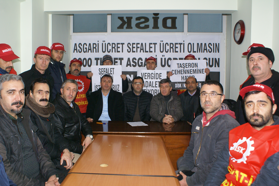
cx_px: 140
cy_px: 93
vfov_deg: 43.7
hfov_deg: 61.9
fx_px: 233
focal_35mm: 30
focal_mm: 20
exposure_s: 1/60
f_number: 5.6
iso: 400
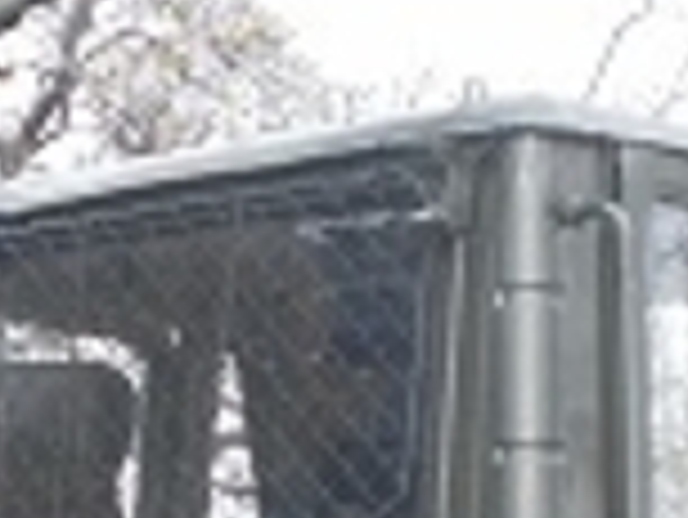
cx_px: -81
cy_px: 851
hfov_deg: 8.9
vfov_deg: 6.7
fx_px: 4356
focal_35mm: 219
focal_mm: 7.4
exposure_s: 1/125
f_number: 3.5
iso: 100
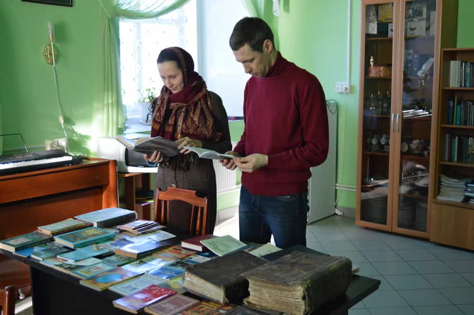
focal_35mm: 42
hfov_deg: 46.4
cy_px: 158
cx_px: 237
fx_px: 553
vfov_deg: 31.8
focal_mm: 28
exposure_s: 1/500
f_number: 4.2
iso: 2800
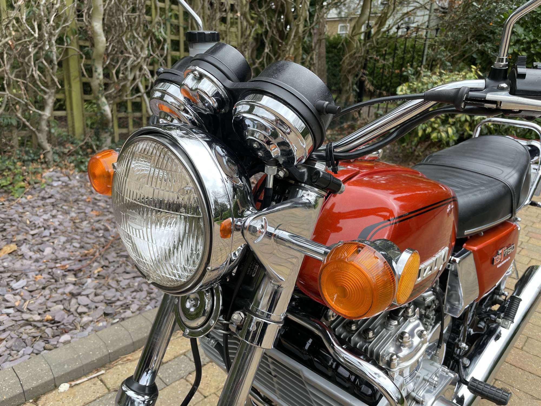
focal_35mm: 26
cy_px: 203
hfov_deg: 67.3
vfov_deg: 53.1
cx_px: 270
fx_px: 406
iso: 32
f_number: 1.6
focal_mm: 4.2
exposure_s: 1/175
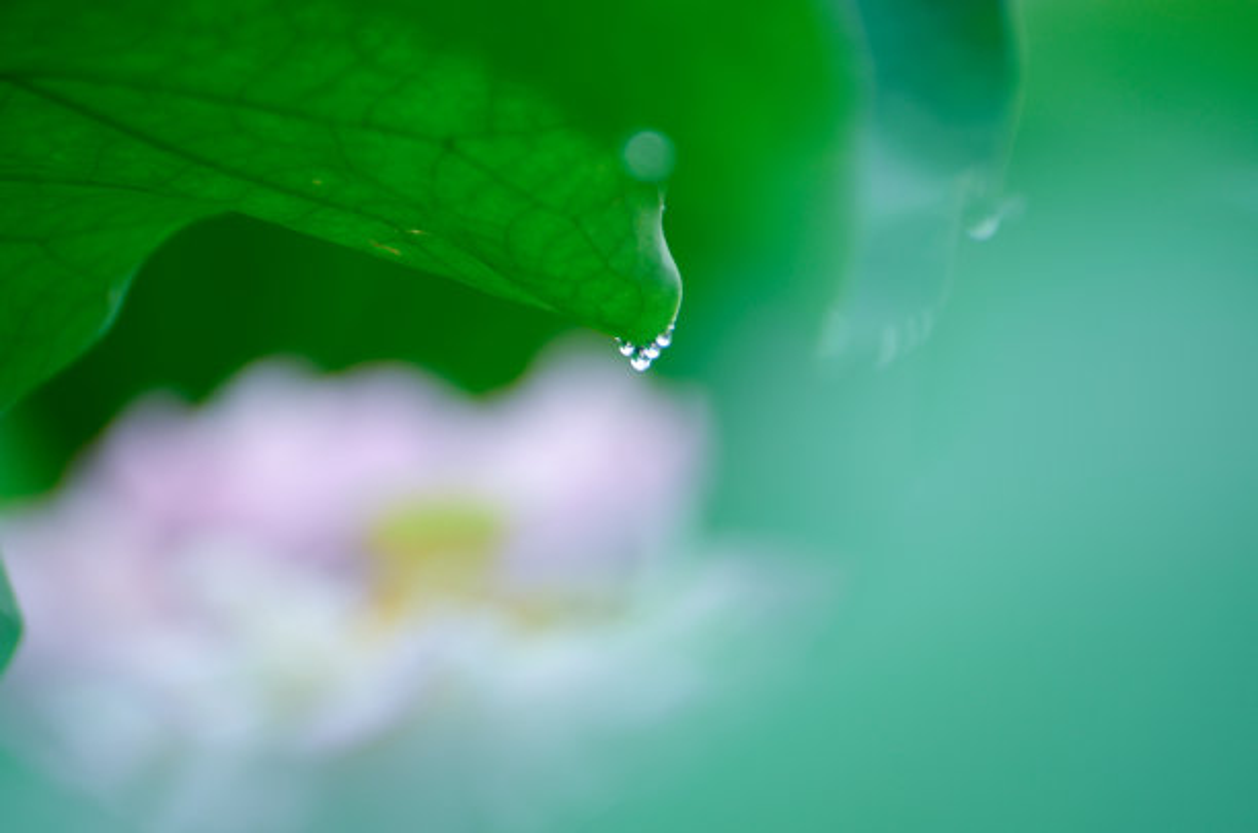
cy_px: 416
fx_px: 12551
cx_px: 629
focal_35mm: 360
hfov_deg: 5.7
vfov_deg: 3.8
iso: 125
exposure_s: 1/125
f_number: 5.6
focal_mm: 240
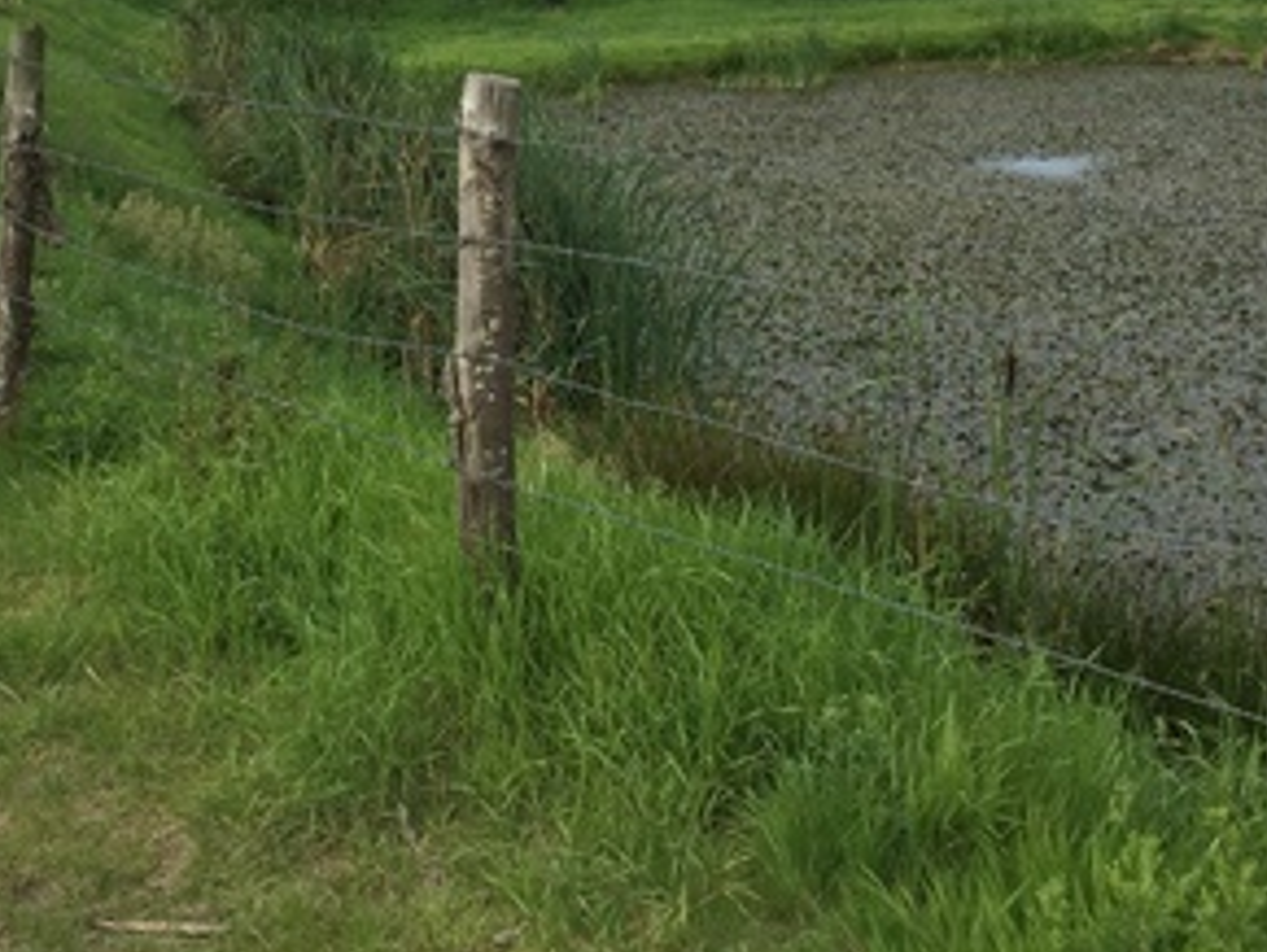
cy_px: -17
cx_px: 502
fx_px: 2198
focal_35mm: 60
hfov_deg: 32.1
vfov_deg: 23.4
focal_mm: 4.15
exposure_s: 1/1582
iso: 32
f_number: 2.2
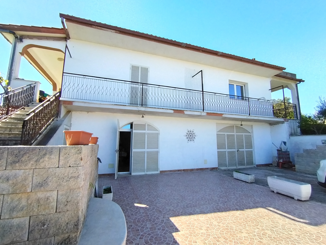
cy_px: 122
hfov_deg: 91.0
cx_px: 163
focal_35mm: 17
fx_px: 160
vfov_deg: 74.7
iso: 100
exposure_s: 1/449
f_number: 2.2
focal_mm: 1.42
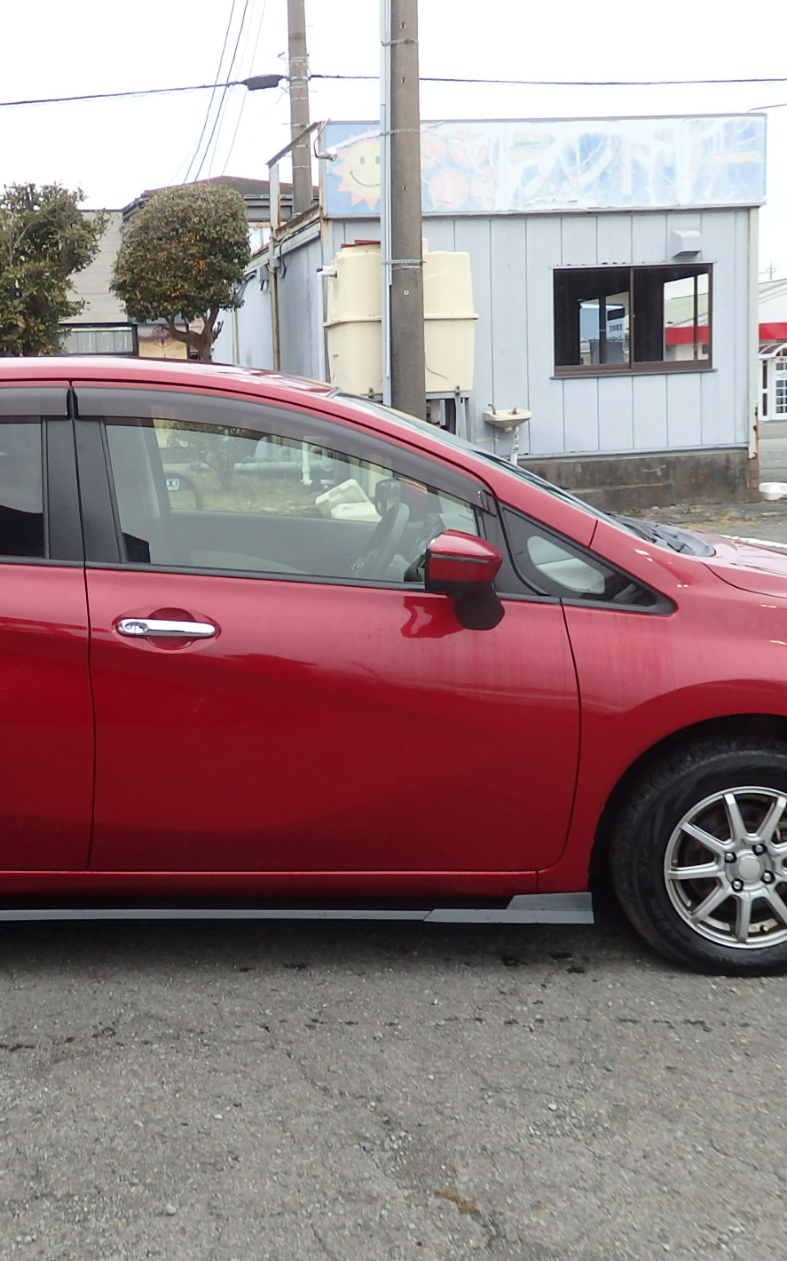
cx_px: 223
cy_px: 630
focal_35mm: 43
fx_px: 1476
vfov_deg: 46.2
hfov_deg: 29.5
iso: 125
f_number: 3.3
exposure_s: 1/60
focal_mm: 5.5
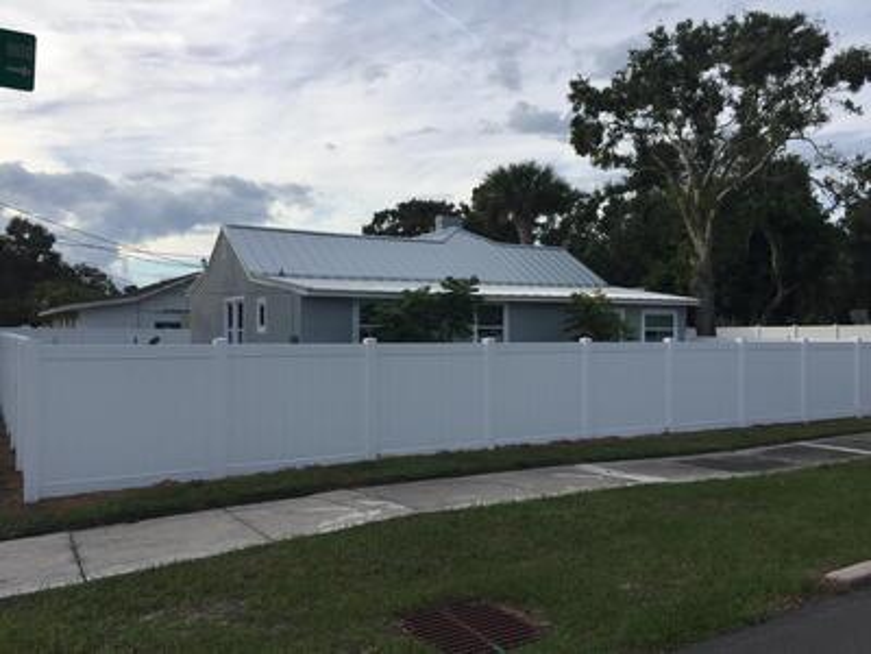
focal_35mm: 29
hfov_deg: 61.7
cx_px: 436
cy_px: 327
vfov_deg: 48.2
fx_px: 730
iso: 32
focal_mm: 4.15
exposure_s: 1/1883
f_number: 2.2
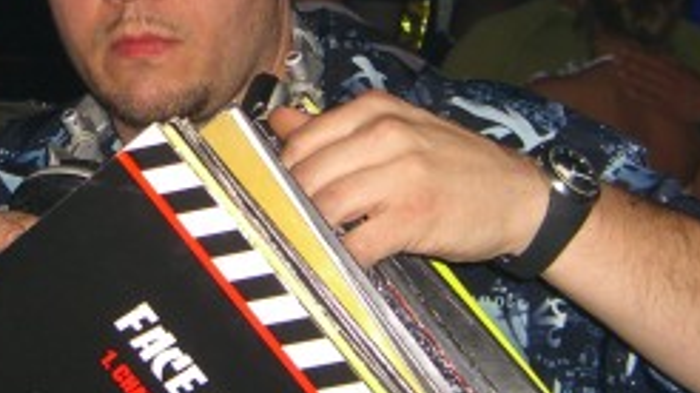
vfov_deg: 11.9
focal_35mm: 101
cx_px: 174
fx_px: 1873
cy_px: 60
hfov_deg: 21.0
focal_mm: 7.9
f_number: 2.8
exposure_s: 1/60
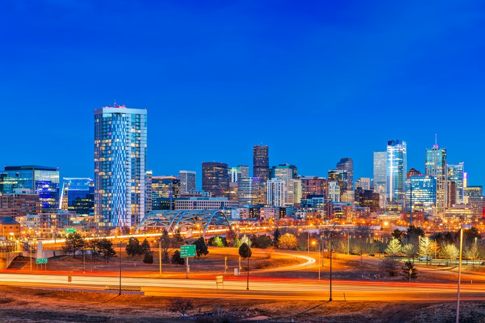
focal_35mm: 58
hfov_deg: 34.5
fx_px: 781
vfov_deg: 23.4
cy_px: 162
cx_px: 242
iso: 64
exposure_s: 30
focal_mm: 58
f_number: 9
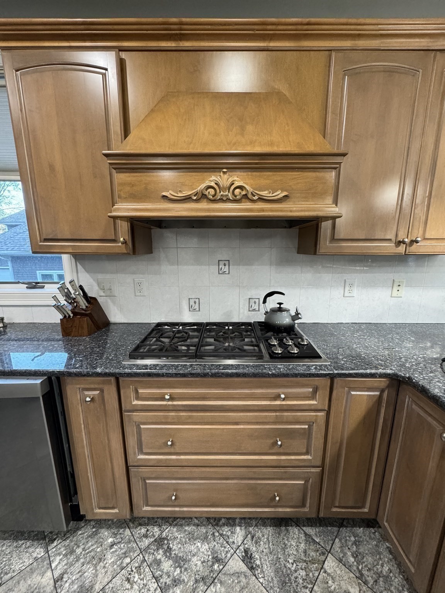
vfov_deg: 102.1
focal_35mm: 14
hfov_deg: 85.7
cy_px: 296
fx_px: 240
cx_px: 222
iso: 400
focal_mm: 2.22
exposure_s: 1/60
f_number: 2.2
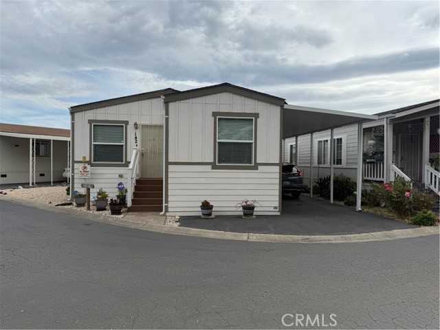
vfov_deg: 56.8
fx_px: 305
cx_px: 220
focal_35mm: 24
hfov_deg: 71.6
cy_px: 165
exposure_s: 1/3759
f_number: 1.78
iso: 80
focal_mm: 6.76
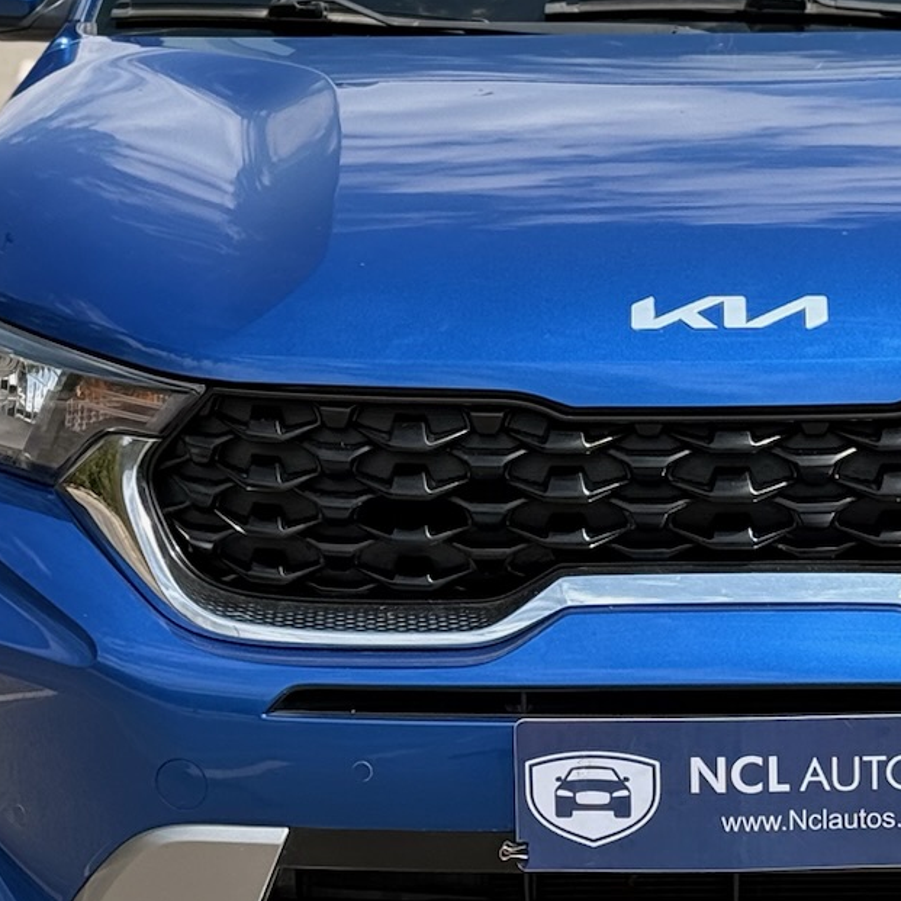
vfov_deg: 12.5
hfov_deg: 12.5
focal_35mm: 140
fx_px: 4123
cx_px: 588
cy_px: 409
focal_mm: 6.76
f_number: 1.78
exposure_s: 1/3534
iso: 64
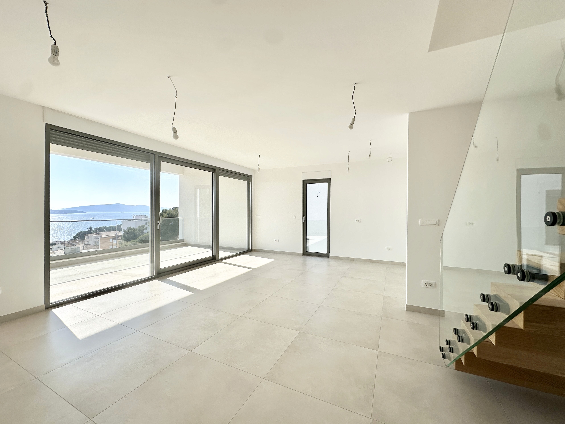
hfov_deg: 102.1
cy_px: 212
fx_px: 229
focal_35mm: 14
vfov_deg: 85.7
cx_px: 282
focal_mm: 2.22
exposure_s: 1/1195
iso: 40
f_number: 2.2
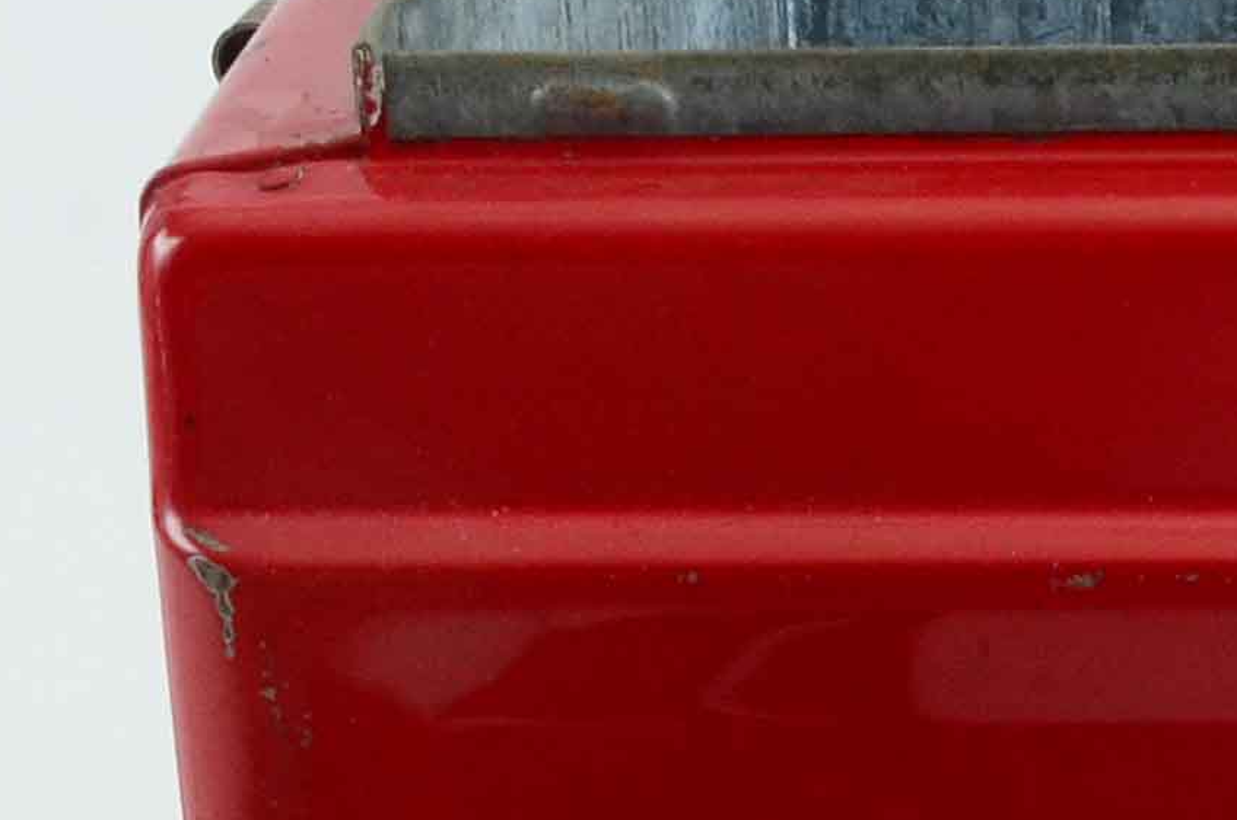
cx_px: 1783
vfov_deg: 5.5
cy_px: 1777
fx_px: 8368
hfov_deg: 8.3
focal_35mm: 244
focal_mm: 28
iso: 400
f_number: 16
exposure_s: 1/160
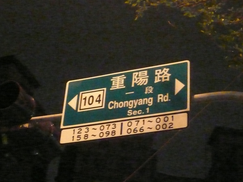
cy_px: 91
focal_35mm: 94
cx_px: 122
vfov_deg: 15.7
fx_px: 660
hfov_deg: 20.9
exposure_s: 1/15
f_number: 4.1
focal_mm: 10.3
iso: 1250
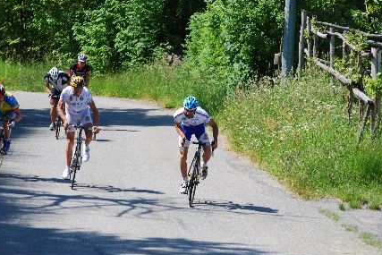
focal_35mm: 214
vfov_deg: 6.4
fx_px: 2266
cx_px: 192
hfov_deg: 9.6
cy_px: 128
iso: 100
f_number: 9
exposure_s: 1/125
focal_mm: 135
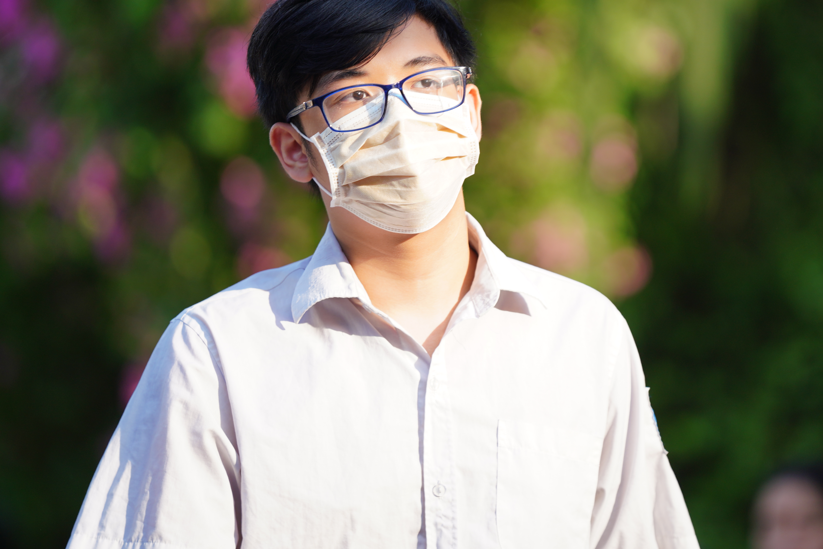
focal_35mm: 291
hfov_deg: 7.1
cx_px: 503
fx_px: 6654
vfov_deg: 4.7
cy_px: 153
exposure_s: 1/500
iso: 200
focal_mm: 200
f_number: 2.8
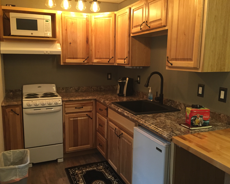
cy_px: 92
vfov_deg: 47.1
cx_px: 111
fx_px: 211
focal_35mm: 31
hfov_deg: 57.2
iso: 200
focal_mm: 4.15
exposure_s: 1/30
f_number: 2.2
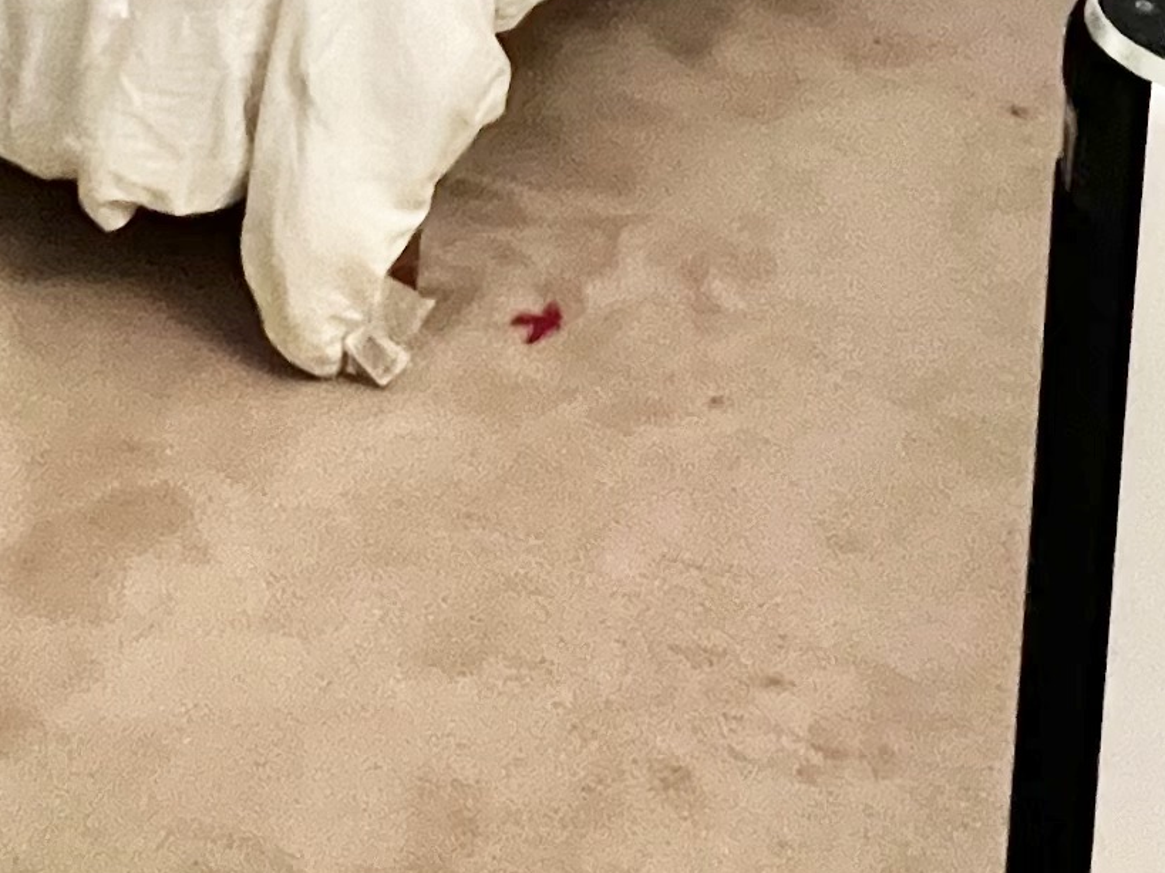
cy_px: -781
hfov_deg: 30.3
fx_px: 2154
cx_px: 634
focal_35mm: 64
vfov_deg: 17.6
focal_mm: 1.57
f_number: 1.8
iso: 800
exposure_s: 1/60
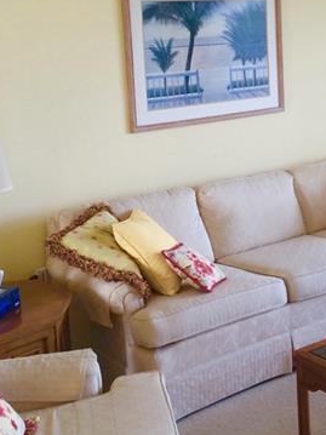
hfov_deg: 23.3
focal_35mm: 62
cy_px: 138
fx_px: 779
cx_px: 264
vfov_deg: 30.9
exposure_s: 1/40
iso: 32
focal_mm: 4.15
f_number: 2.2
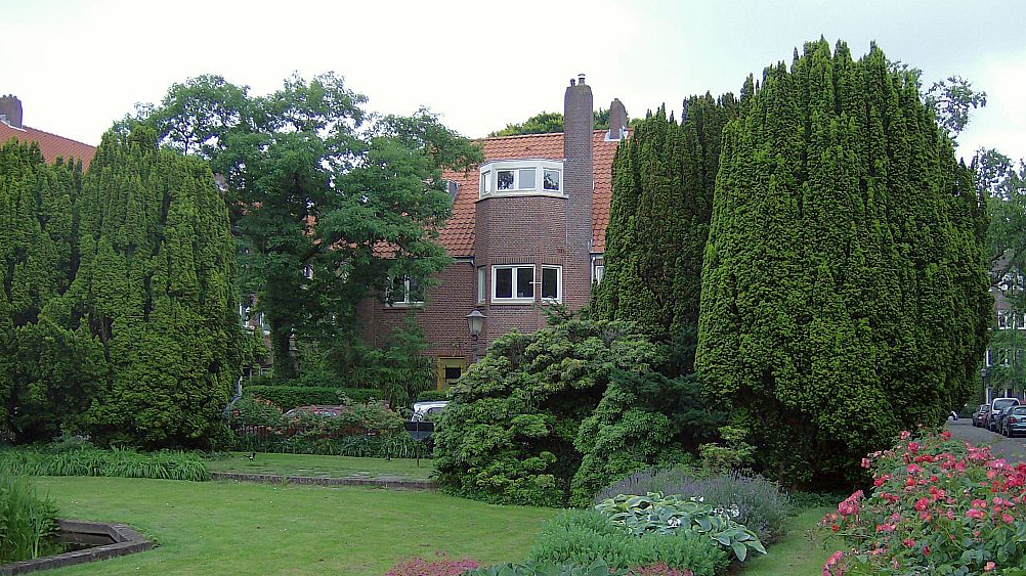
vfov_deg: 29.6
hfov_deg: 50.5
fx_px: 1088
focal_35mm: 40
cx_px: 511
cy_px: 344
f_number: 2.8
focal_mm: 6
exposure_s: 1/394
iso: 100
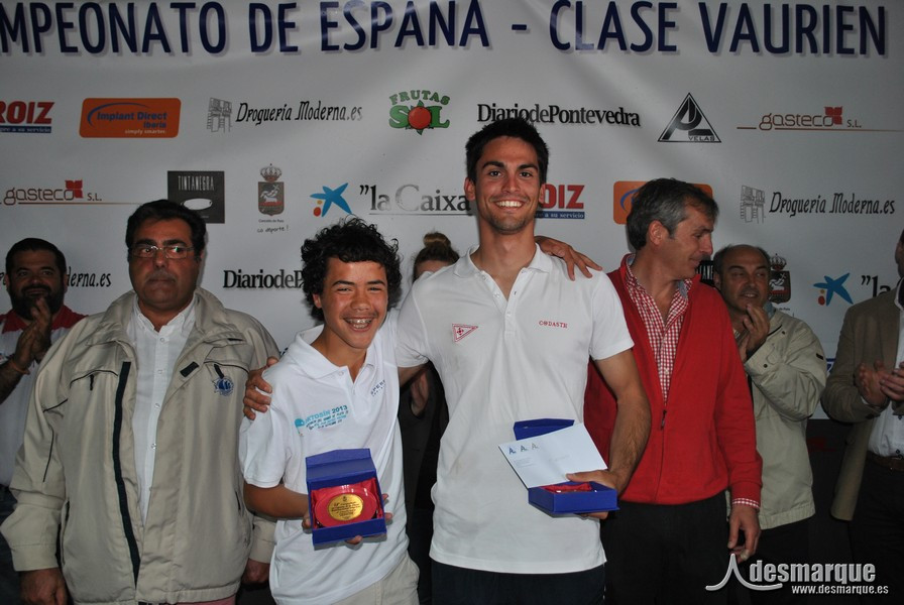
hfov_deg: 57.2
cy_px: 302
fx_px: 830
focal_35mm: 33
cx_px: 452
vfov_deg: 40.1
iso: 200
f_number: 3.8
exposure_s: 1/60
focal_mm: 22
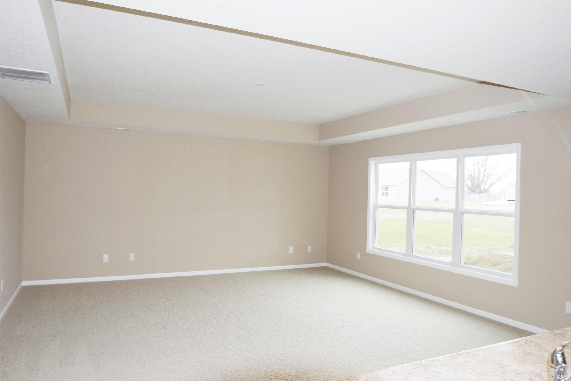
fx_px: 404
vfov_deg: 50.4
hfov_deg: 70.4
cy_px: 190
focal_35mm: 26
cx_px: 286
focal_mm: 17
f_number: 5
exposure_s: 1/100
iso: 800
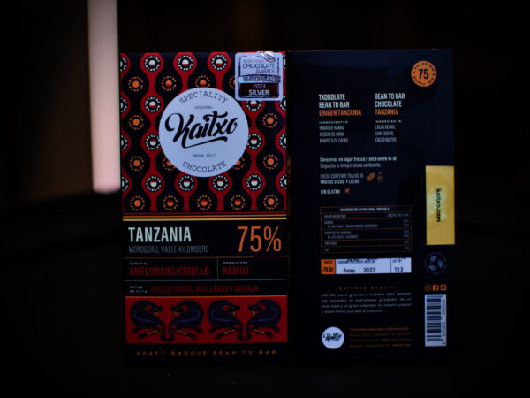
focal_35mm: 64
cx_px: 265
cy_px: 199
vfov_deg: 22.9
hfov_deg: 30.3
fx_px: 980
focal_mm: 32
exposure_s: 1/2500
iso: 4000
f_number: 2.5
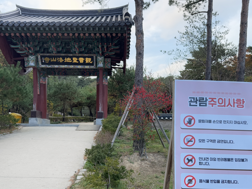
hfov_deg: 50.0
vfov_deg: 37.9
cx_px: 111
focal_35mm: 37
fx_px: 269
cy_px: 137
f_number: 1.78
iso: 80
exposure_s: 1/254
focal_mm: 6.76
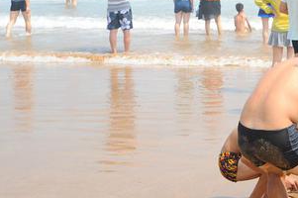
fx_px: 967
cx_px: 300
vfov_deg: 11.7
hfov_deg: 17.1
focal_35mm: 117
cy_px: 61
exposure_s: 1/400
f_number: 5
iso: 200
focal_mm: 55
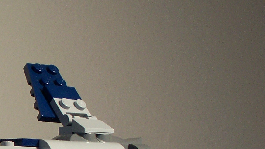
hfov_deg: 14.7
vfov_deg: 8.7
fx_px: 969
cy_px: 172
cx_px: -108
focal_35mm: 138
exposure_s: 1/60
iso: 80
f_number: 2.8
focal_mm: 7.54
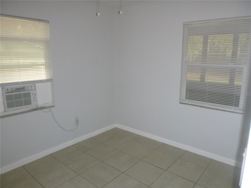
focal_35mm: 25
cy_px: 94
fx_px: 181
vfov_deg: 54.9
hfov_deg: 69.4
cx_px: 126
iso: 400
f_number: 3.9
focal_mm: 4.5
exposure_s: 1/60
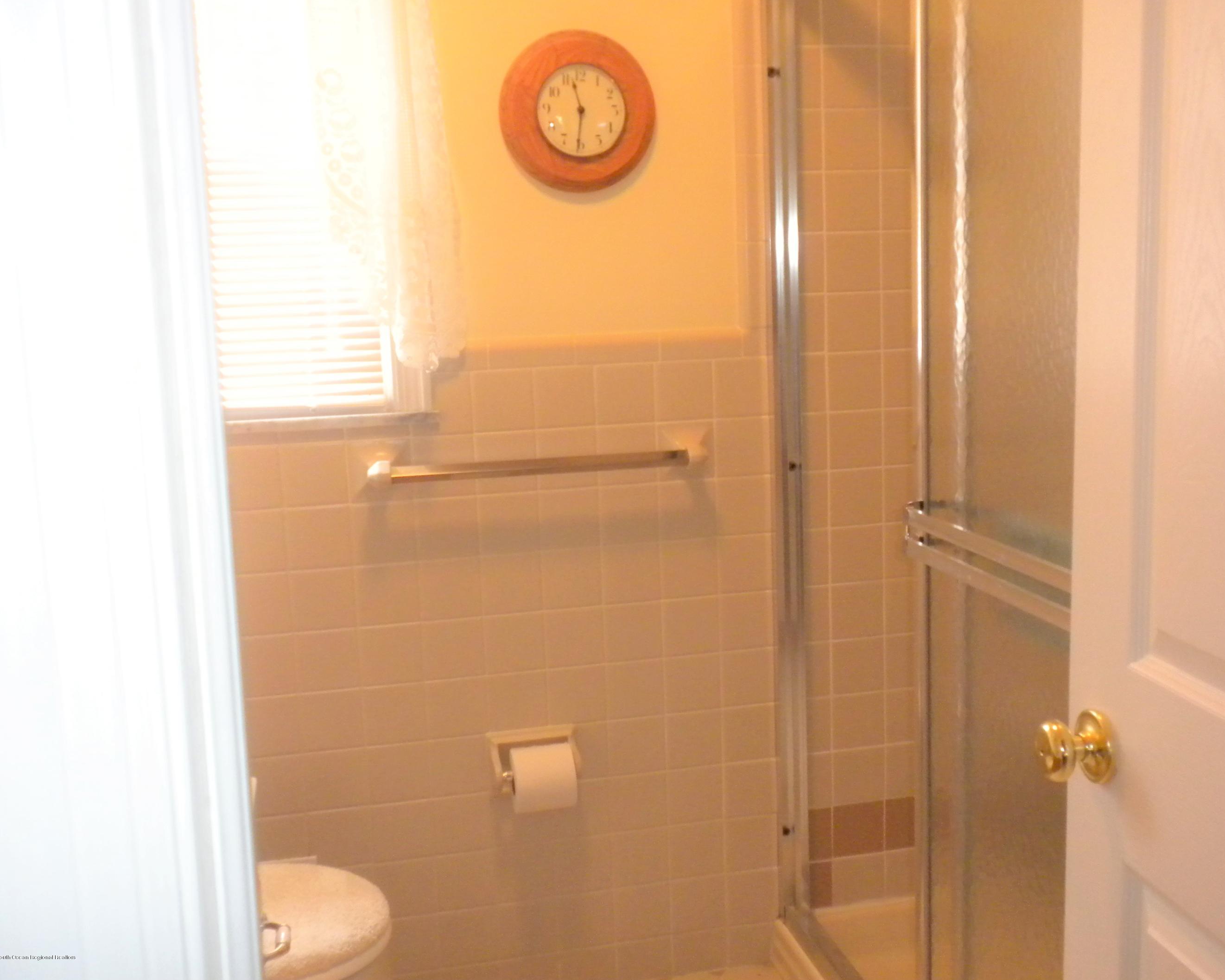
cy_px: 468
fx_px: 1486
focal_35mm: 41
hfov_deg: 44.8
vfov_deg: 36.5
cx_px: 658
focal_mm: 6.6
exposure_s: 1/30
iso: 400
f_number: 3.5
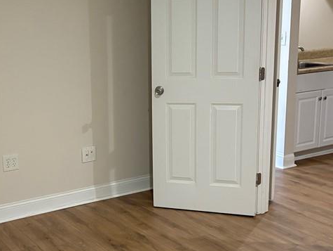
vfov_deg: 26.1
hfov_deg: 33.7
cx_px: 86
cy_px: 143
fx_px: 539
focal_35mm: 56
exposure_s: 1/60
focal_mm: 5.96
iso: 500
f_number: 1.6
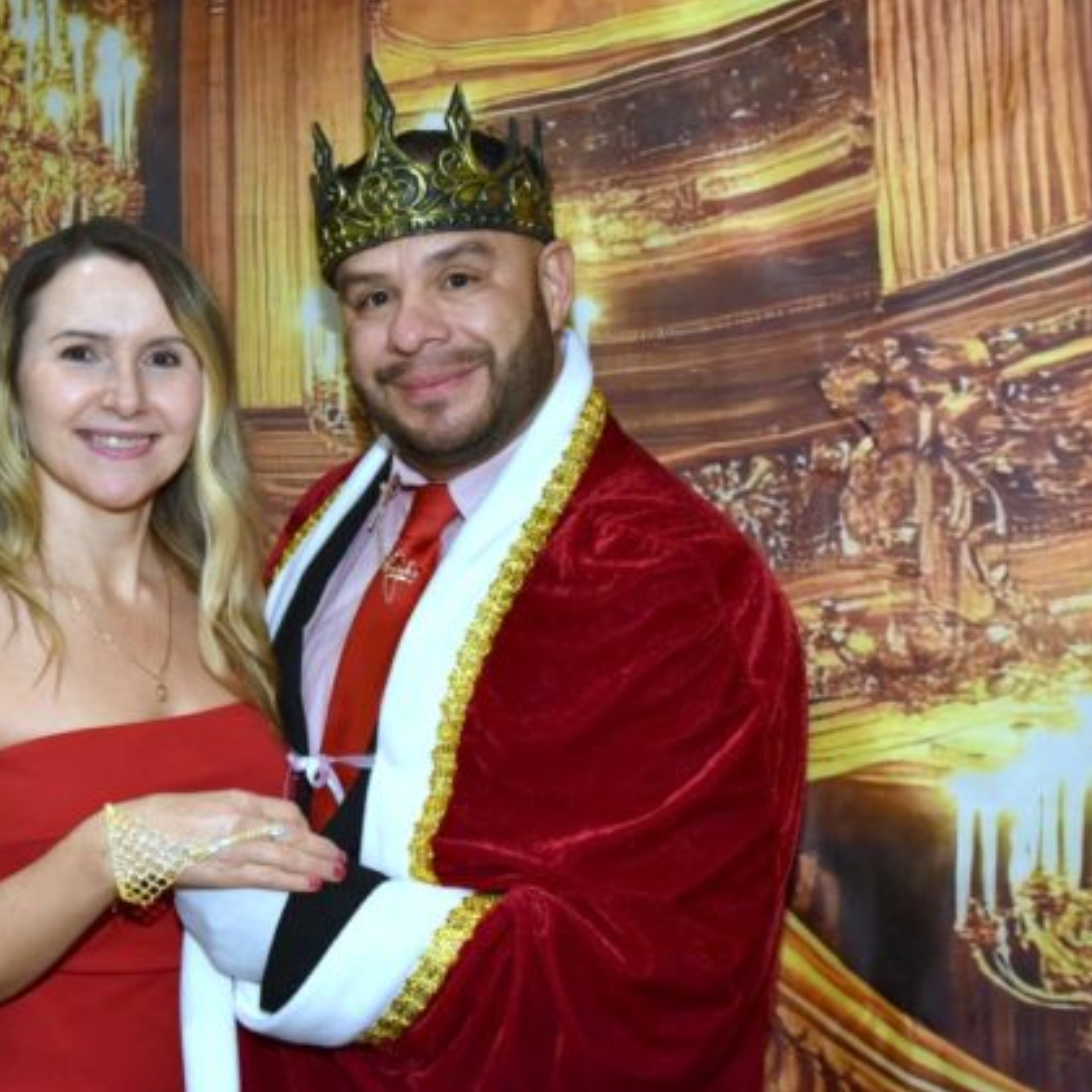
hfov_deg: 29.8
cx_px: 343
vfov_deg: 30.0
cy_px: 552
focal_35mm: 57
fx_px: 2034
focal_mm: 44
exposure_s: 1/60
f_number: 6.3
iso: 1600
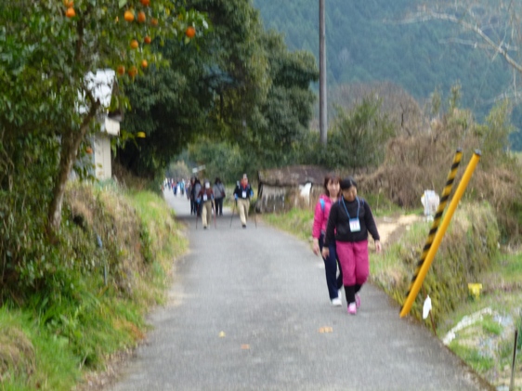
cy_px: 196
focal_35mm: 104
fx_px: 1568
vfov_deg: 14.2
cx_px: 261
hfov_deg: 18.9
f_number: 5
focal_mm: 18.7
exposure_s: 1/80
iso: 160
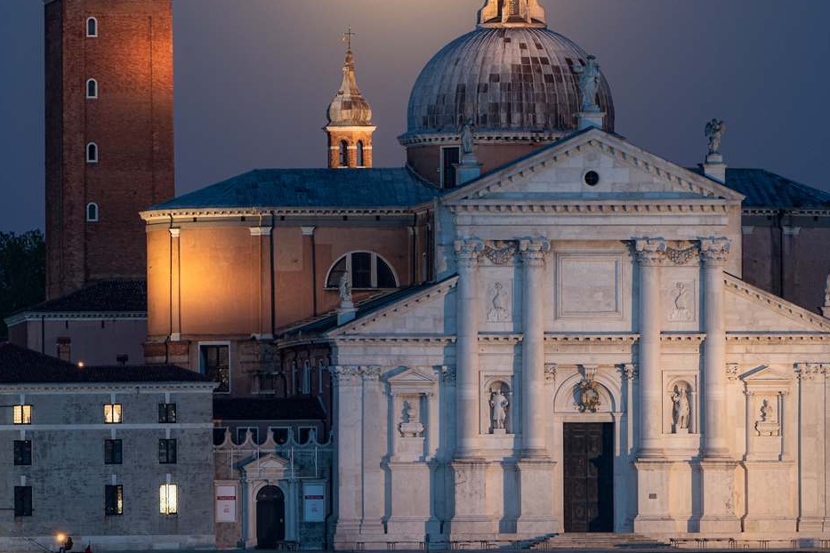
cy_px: 70
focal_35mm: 360
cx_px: 351
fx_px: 8299
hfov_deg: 5.7
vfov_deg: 3.8
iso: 400
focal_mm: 164
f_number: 7.1
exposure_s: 2.5
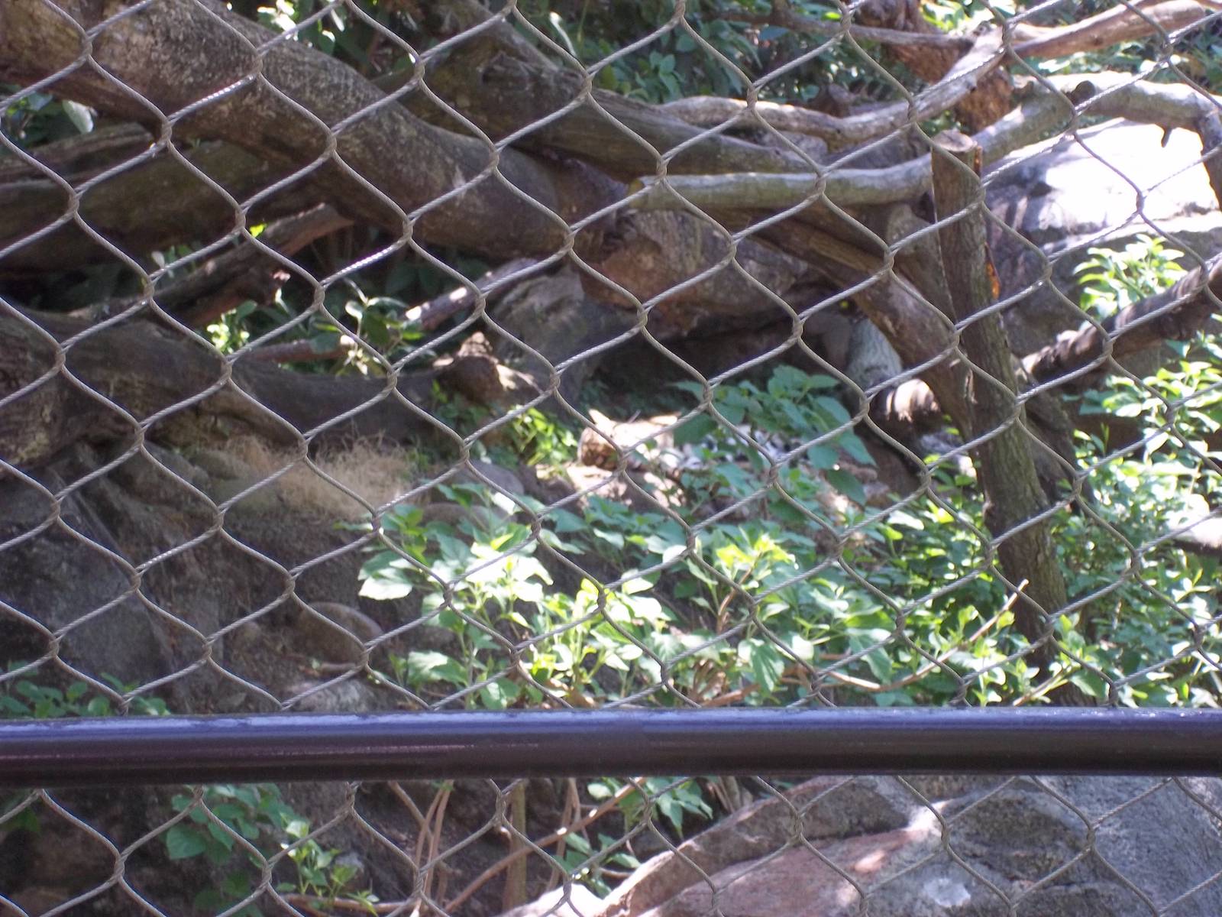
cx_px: 611
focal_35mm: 108
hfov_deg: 18.2
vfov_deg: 13.7
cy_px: 458
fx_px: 3813
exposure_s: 1/60
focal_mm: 19.5
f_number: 5.6
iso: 160
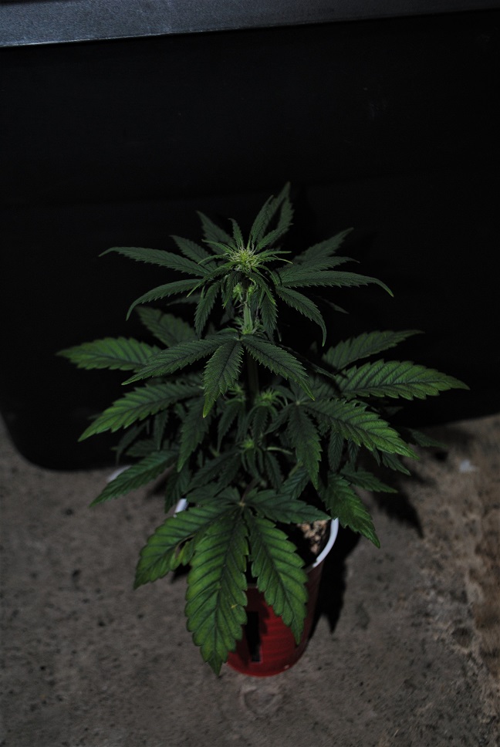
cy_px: 374
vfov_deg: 44.9
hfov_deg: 30.9
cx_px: 250
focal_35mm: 44
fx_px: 904
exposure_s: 1/60
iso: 200
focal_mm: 29
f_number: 4.5
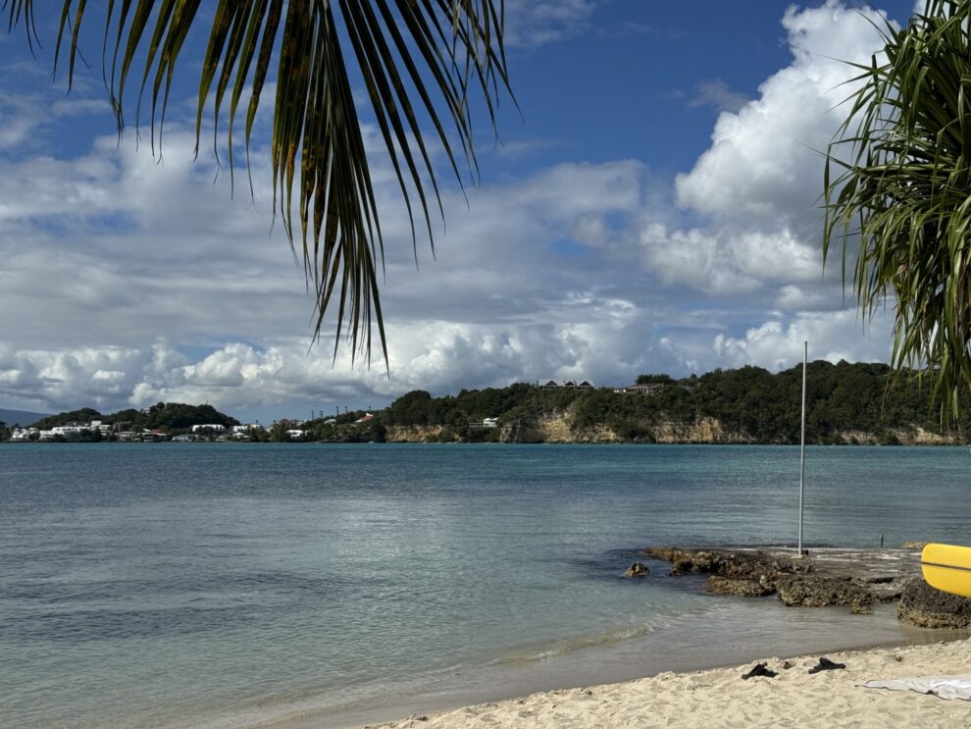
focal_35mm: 48
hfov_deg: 39.6
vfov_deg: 30.3
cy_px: 364
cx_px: 486
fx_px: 1347
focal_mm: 6.76
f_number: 1.78
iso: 64
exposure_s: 1/10526
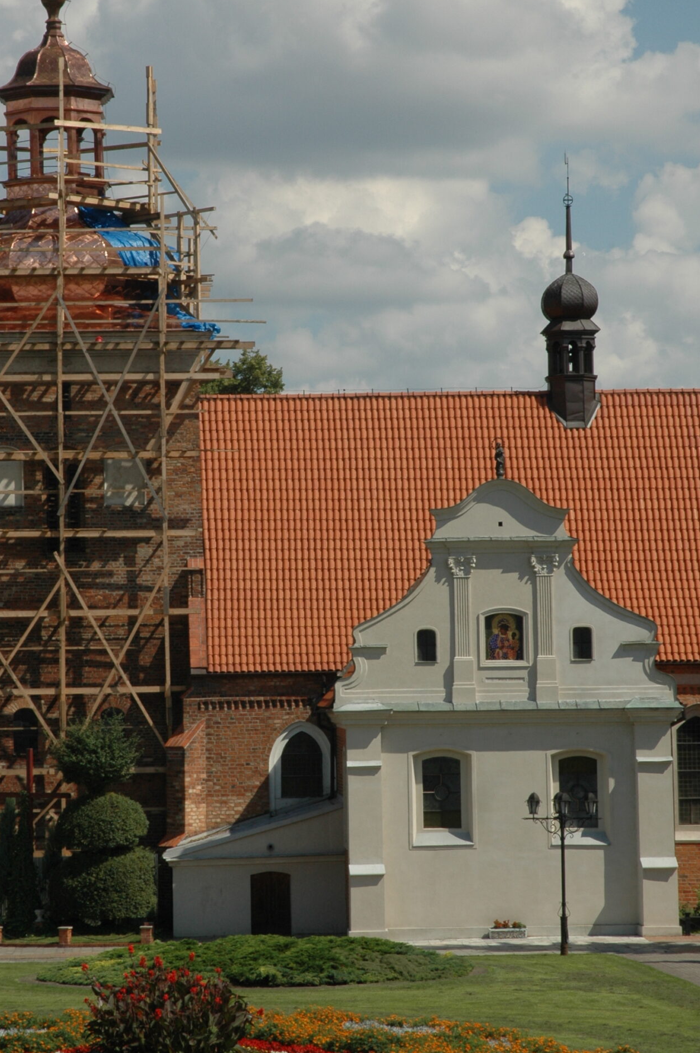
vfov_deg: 16.3
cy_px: 455
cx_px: 266
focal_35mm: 126
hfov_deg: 10.9
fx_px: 3683
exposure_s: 1/100
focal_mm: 62
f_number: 18
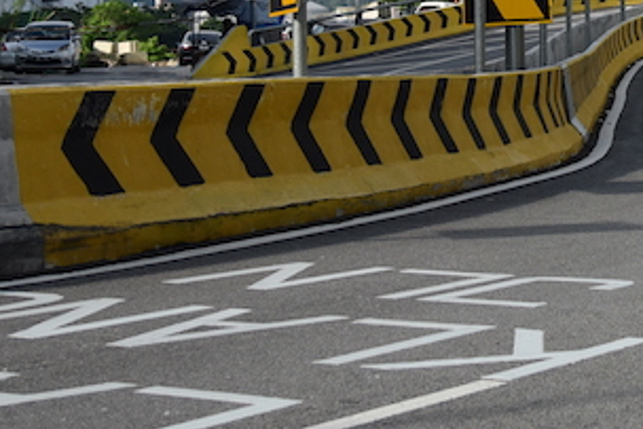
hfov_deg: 17.8
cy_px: -161
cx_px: 654
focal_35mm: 112
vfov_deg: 11.8
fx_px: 2001
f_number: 4.5
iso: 560
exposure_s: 1/4000
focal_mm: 34
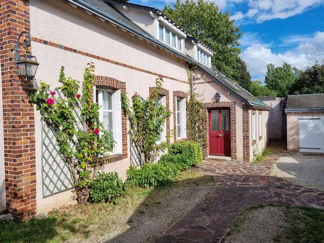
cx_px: 162
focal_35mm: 26
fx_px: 243
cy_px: 122
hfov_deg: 67.3
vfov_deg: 53.1
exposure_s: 1/3144
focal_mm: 5.4
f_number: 1.8
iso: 50
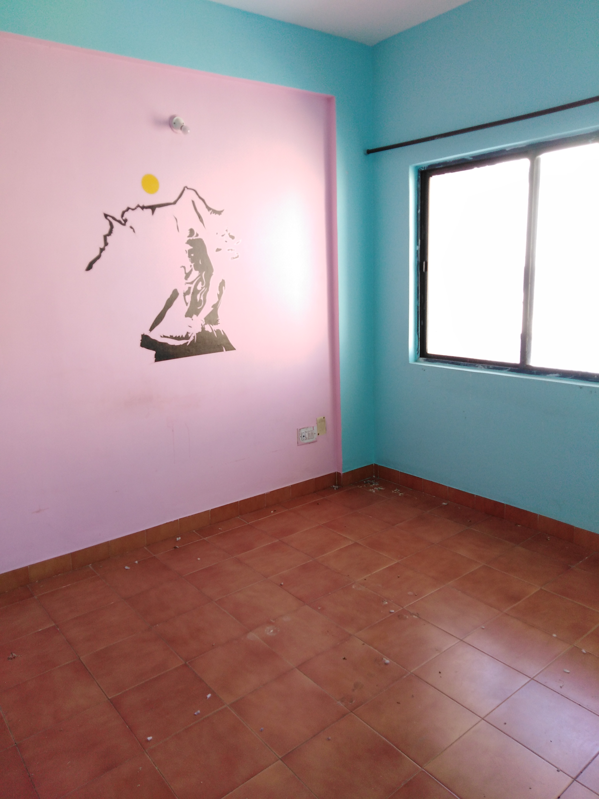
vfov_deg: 69.4
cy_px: 400
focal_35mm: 25
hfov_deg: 54.9
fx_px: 577
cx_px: 300
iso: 110
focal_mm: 3.46
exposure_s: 1/30
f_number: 2.2
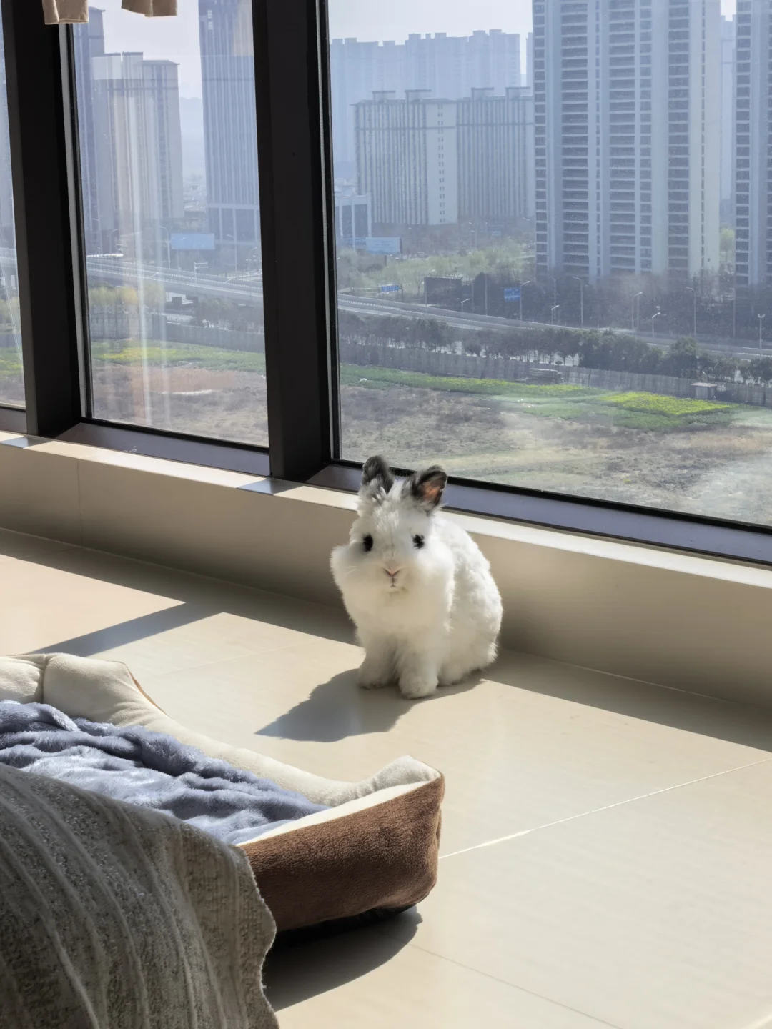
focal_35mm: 78
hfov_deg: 18.9
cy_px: 514
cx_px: 386
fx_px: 2319
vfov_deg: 25.0
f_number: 4
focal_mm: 5.75
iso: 50
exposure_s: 1/494
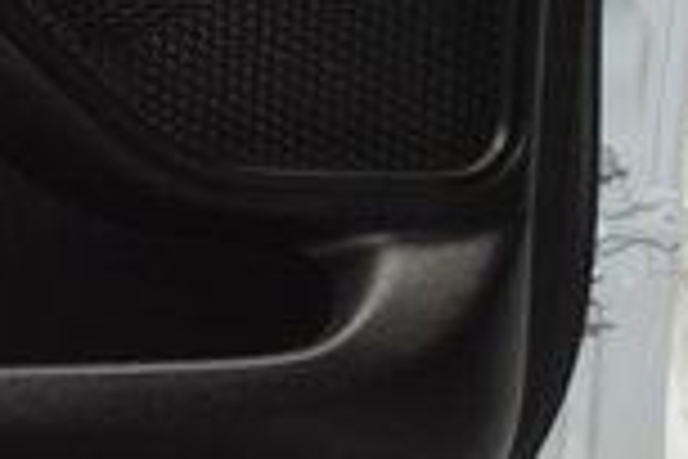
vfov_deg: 8.6
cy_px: -488
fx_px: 2886
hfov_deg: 12.2
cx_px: -652
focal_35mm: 151
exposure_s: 1/125
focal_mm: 24
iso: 2500
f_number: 3.8
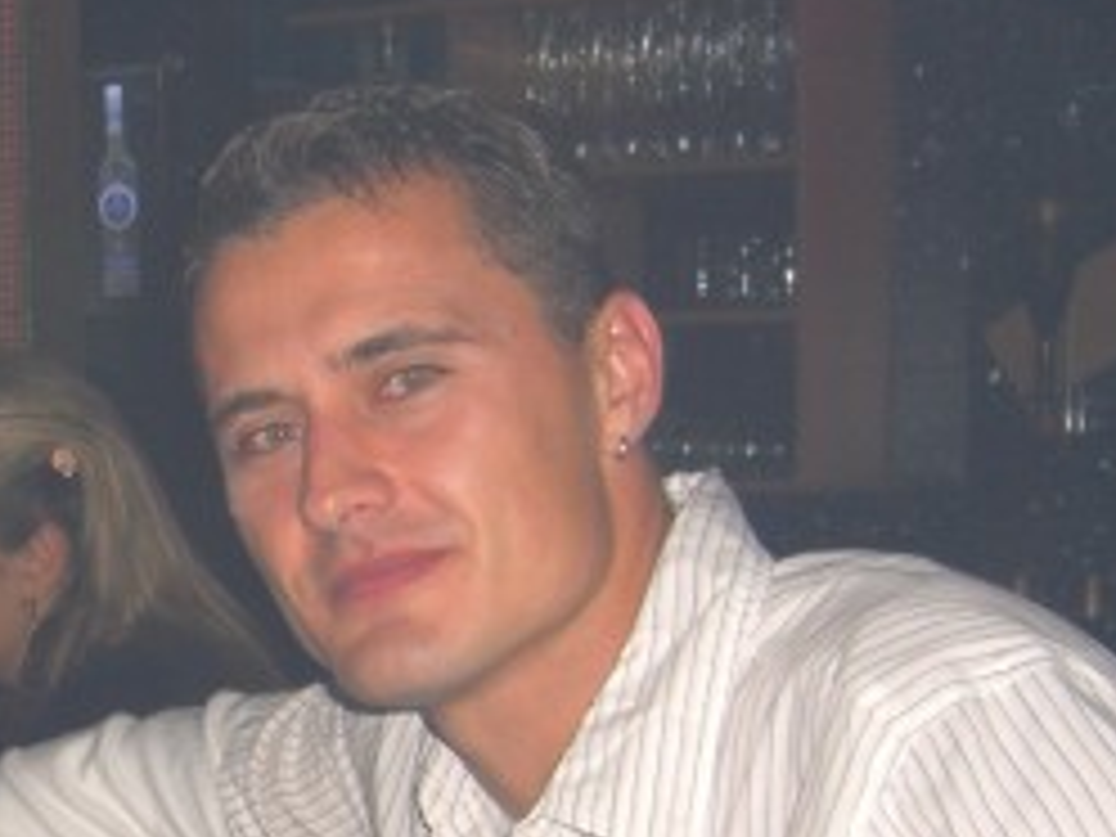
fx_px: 2966
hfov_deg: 20.8
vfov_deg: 15.8
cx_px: 104
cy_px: 778
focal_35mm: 92
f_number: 2.8
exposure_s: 1/60
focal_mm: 7.9
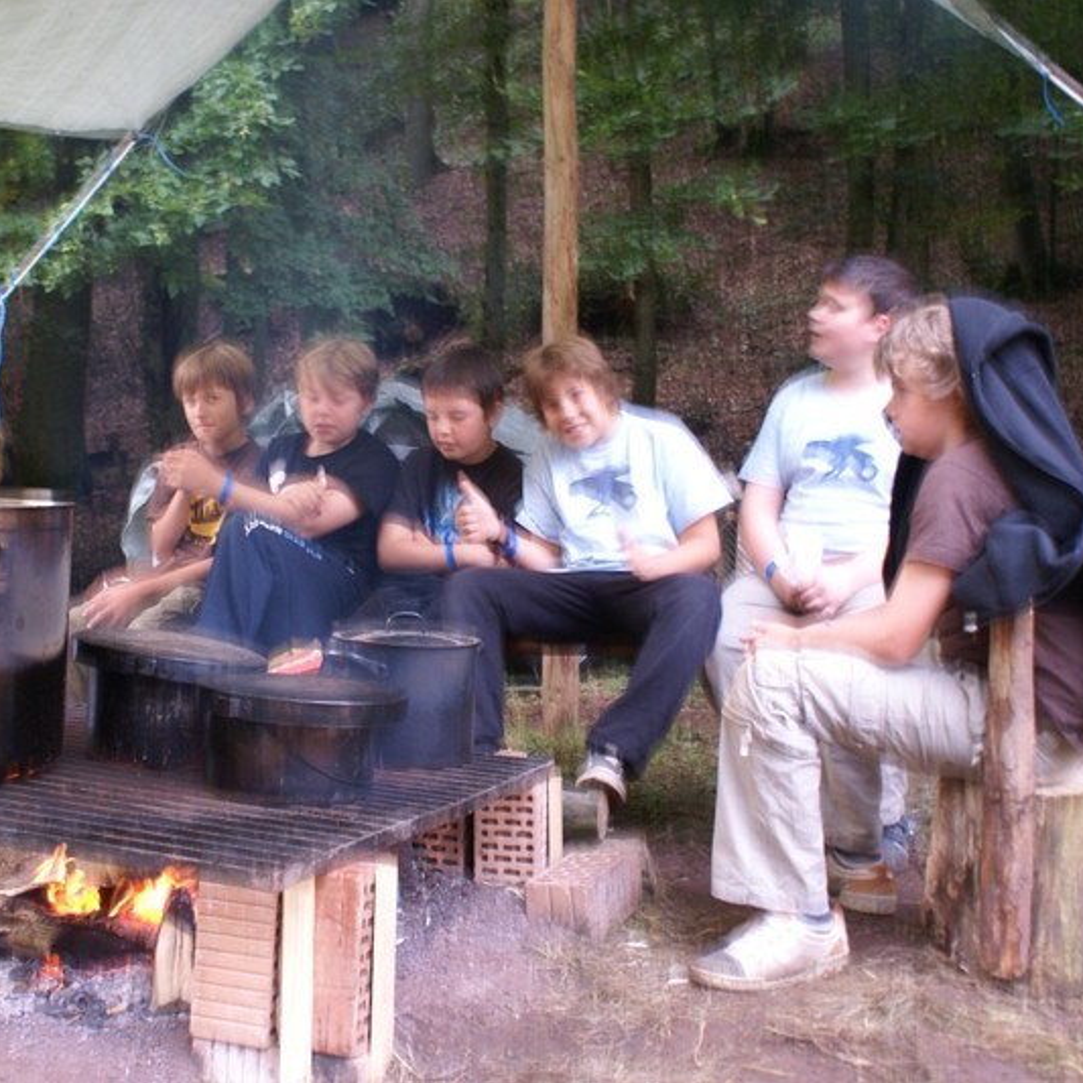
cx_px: 417
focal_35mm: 46
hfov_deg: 36.6
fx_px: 1628
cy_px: 542
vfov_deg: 36.8
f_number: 4.5
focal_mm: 24
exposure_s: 1/2.5
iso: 400
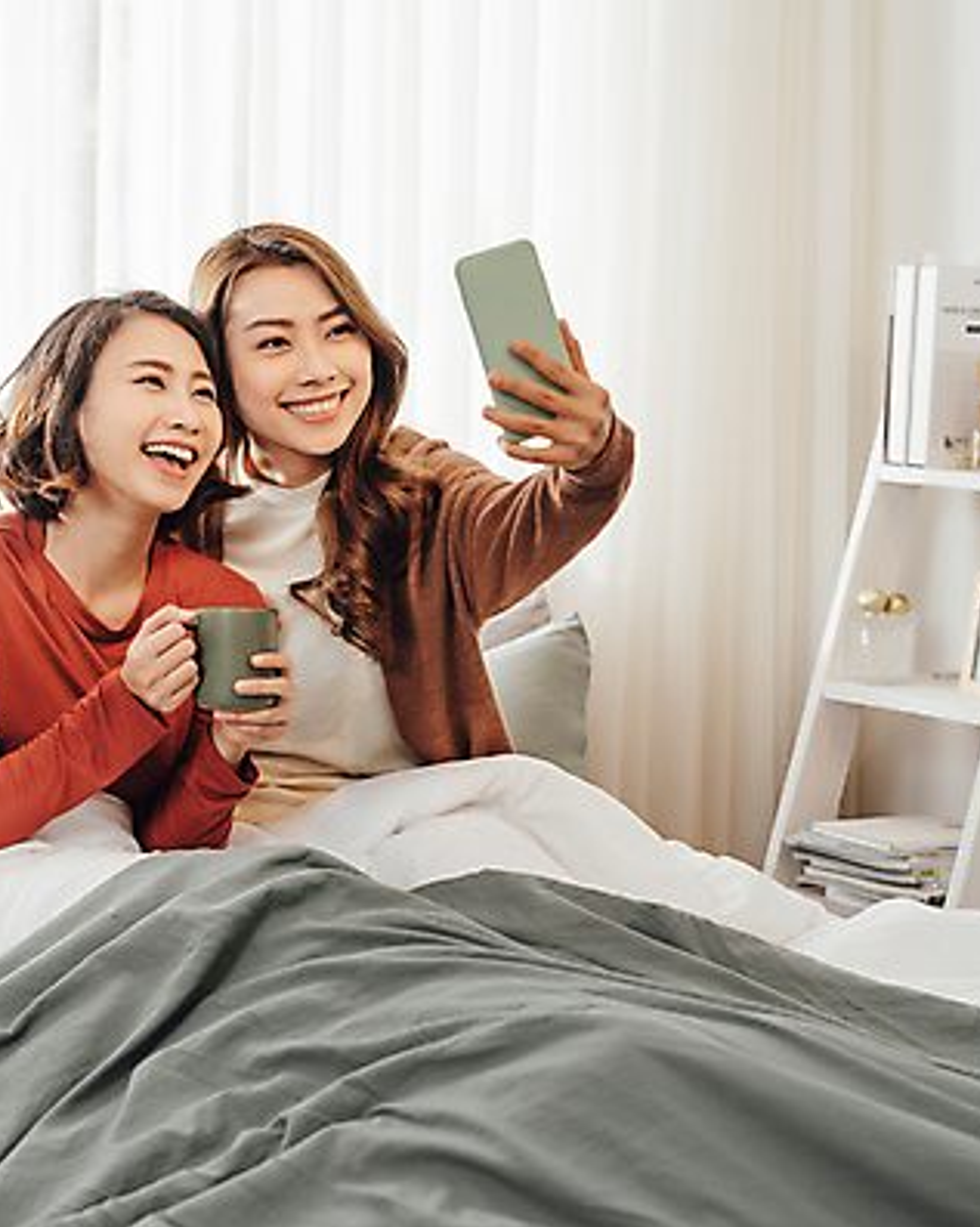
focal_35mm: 71
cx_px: 467
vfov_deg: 26.8
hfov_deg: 21.5
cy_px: 612
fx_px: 2577
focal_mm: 50
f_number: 3.5
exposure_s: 1/125
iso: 200
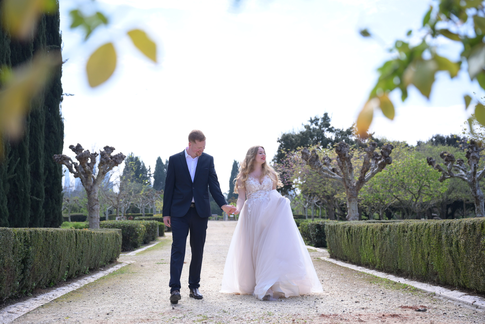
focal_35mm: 40
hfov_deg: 48.4
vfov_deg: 33.4
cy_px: 162
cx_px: 242
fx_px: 539
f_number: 3.5
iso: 125
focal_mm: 40
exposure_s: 1/800
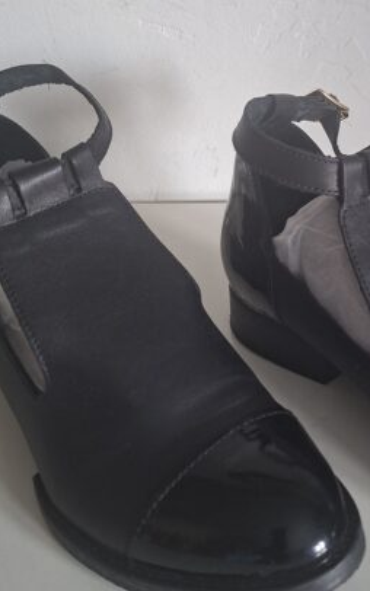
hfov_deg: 26.2
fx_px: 774
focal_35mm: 48
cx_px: 318
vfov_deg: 41.3
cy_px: 198
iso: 320
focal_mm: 5.54
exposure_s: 1/33
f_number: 1.8
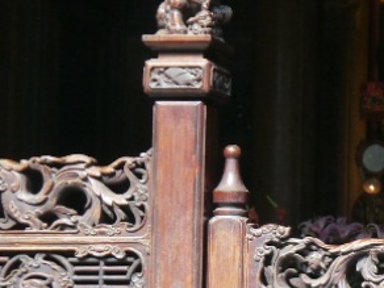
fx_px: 1398
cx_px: 646
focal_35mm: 126
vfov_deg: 11.7
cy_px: 242
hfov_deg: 14.2
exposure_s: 1/60
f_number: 4.1
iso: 160
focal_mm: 18
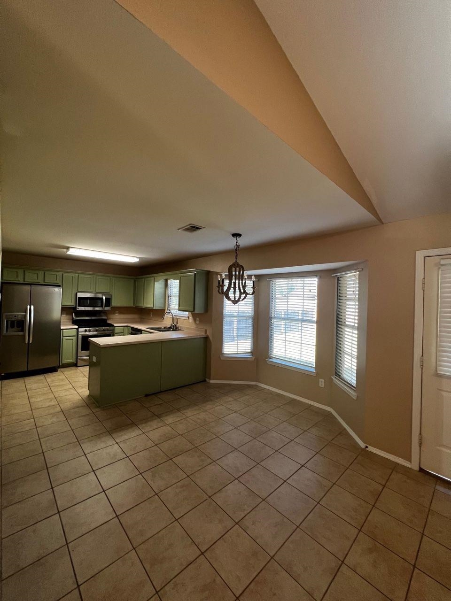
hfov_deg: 89.9
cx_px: 226
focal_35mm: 13
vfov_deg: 106.2
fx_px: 226
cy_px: 300
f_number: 1.8
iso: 160
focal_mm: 1.57
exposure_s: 1/120
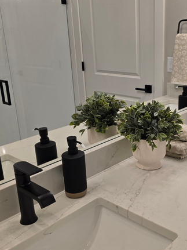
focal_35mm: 41
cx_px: 130
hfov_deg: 34.7
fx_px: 295
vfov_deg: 45.8
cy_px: 128
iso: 64
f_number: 1.7
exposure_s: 1/120
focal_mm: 6.3
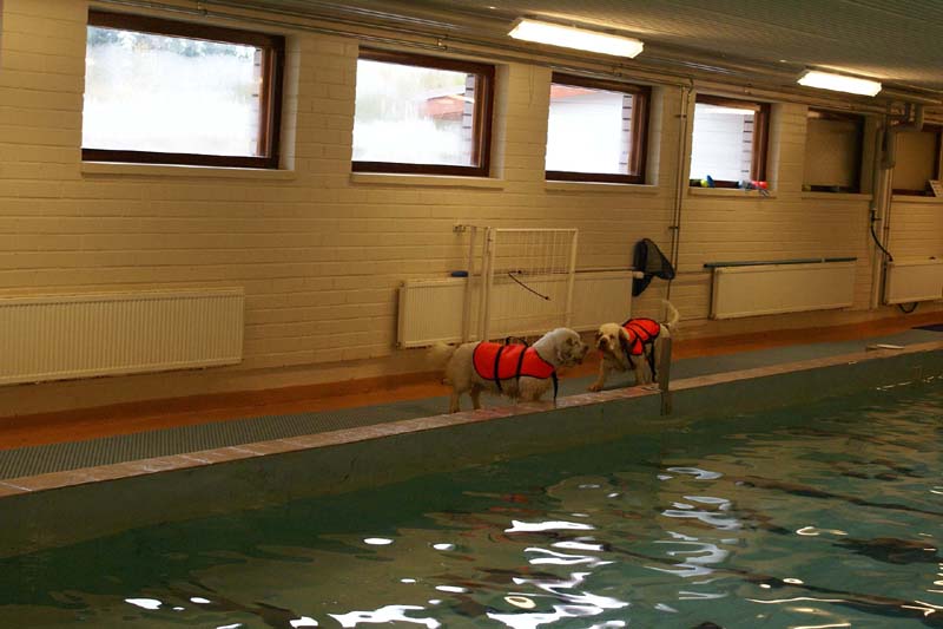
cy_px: 314
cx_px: 472
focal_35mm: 68
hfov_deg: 29.9
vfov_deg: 20.2
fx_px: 1768
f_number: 5.6
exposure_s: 1/80
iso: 400
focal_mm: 45
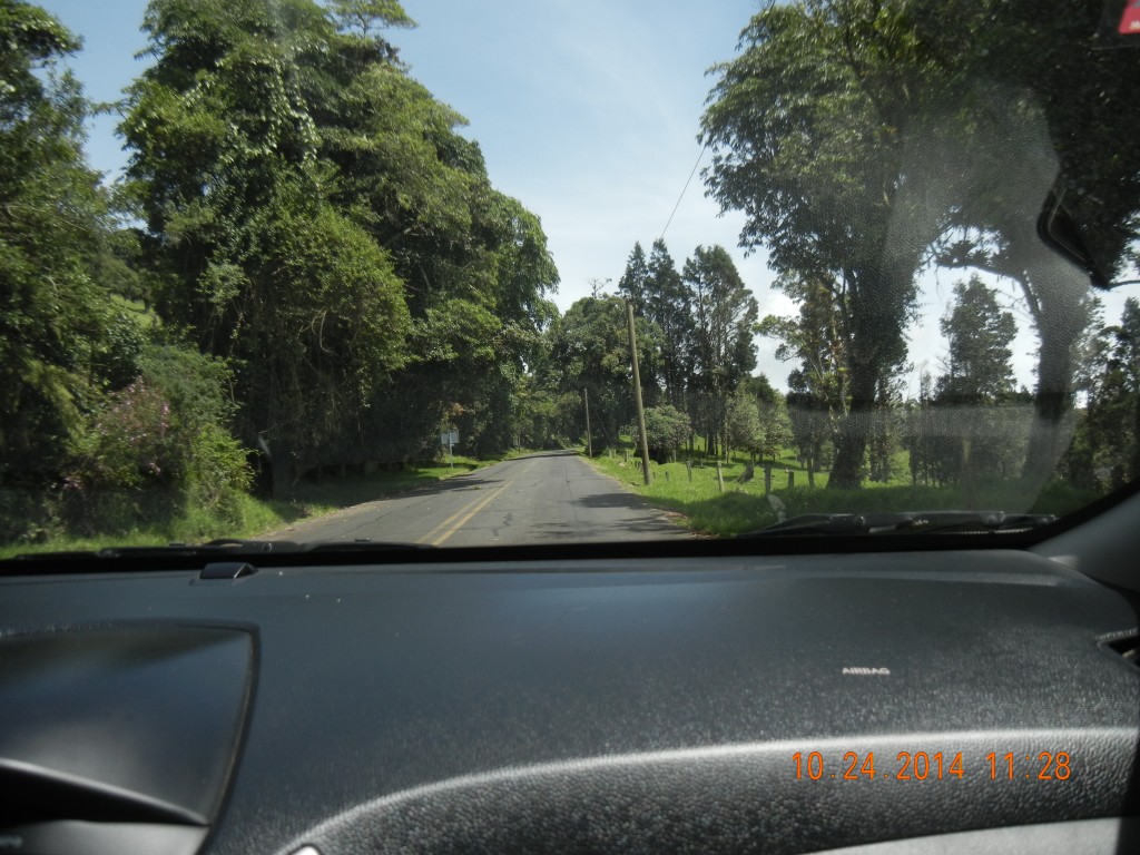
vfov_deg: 46.8
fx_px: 988
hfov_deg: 60.0
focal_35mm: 30
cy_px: 428
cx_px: 570
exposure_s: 1/225
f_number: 7
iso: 160
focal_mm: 5.4
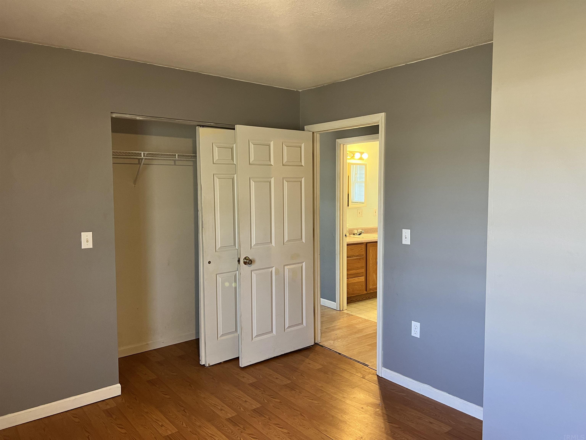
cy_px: 220
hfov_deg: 67.3
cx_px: 293
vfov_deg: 53.1
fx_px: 440
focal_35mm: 26
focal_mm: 5.7
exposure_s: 1/60
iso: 160
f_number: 1.5
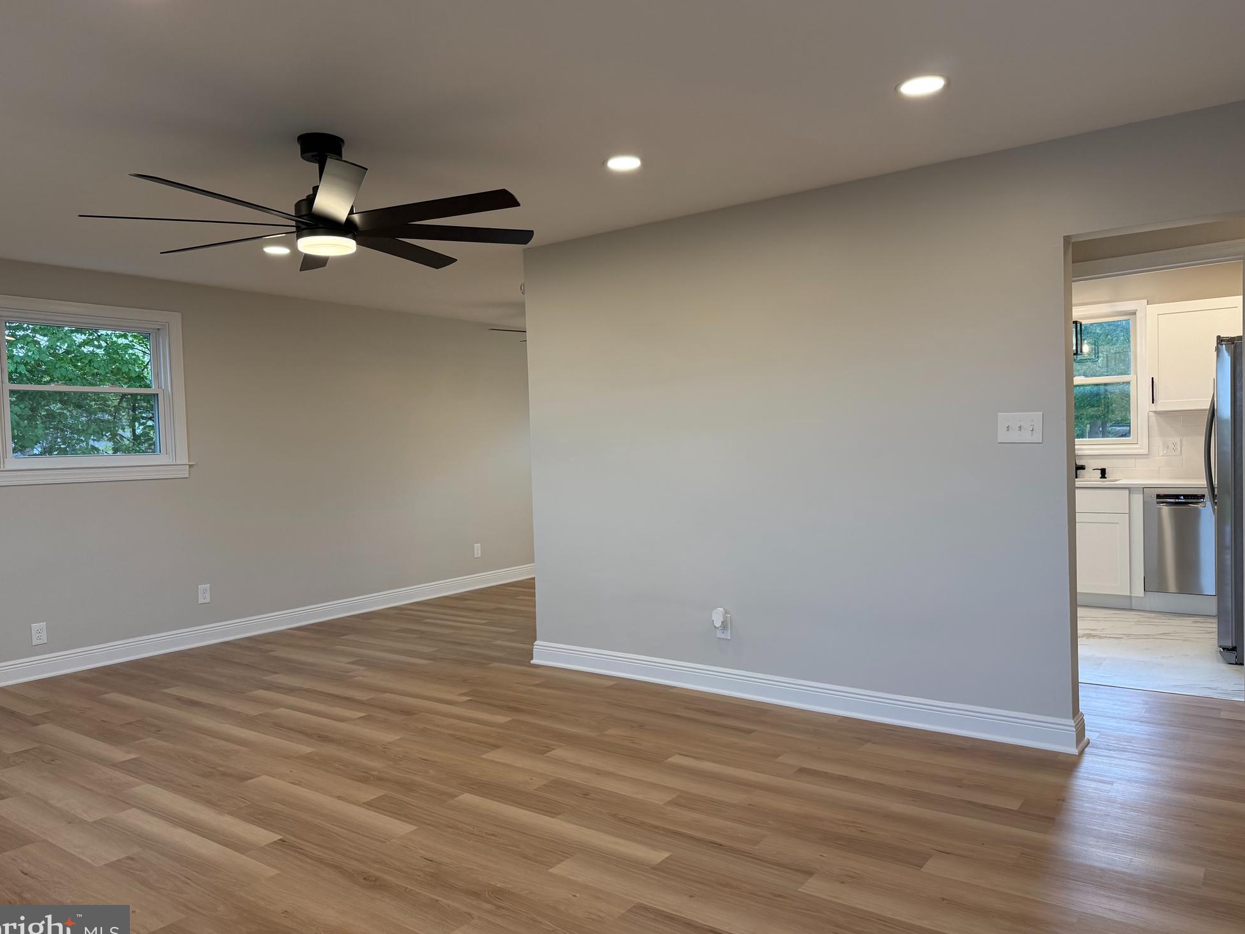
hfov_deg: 69.4
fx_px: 899
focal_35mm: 25
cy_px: 470
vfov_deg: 54.9
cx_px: 620
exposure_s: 1/232
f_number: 1.78
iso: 160
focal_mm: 6.76
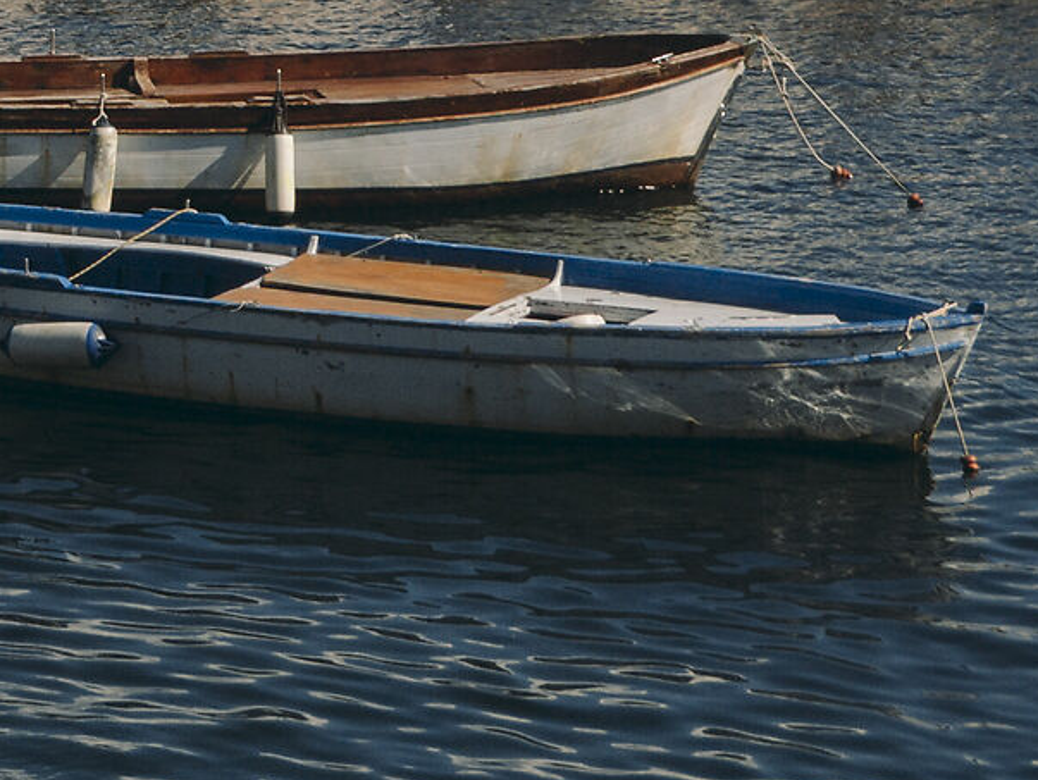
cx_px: -895
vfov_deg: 6.5
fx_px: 6691
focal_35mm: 223
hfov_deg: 8.5
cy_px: -708
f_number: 8
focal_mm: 28
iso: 160
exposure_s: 1/640
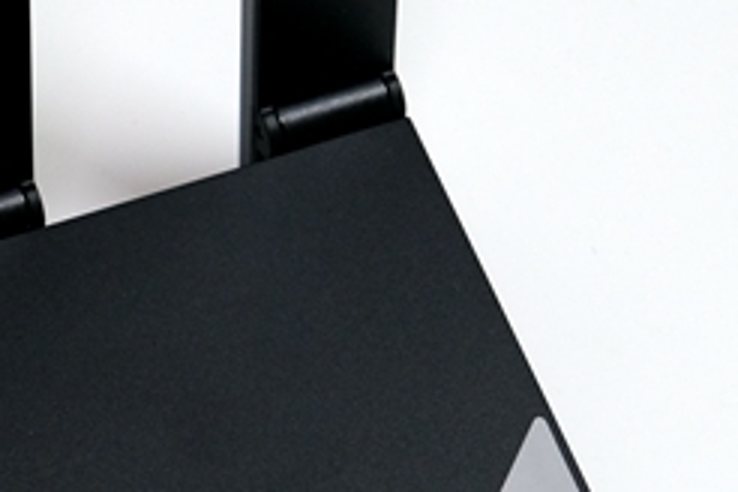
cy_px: 418
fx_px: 4776
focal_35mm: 233
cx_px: -300
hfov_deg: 8.7
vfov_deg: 5.9
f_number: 2.8
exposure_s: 1/75
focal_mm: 37.6
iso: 800
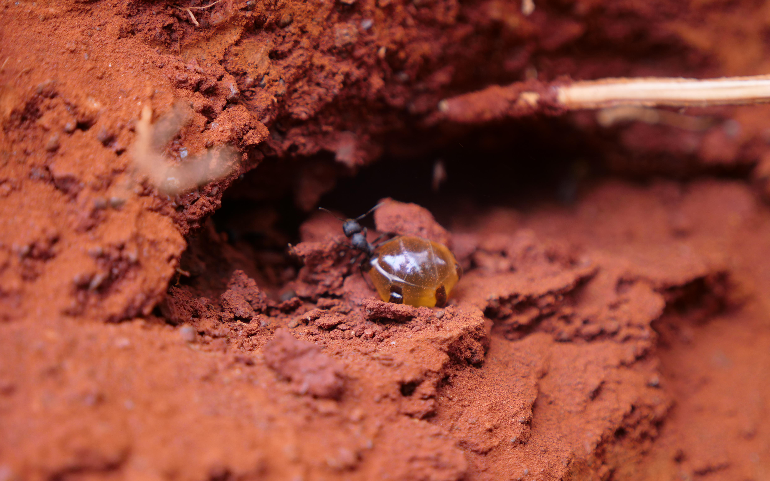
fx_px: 1574
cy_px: 224
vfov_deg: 17.4
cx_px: 385
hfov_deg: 27.5
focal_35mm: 75
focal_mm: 35
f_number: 3.2
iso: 200
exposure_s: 1/160
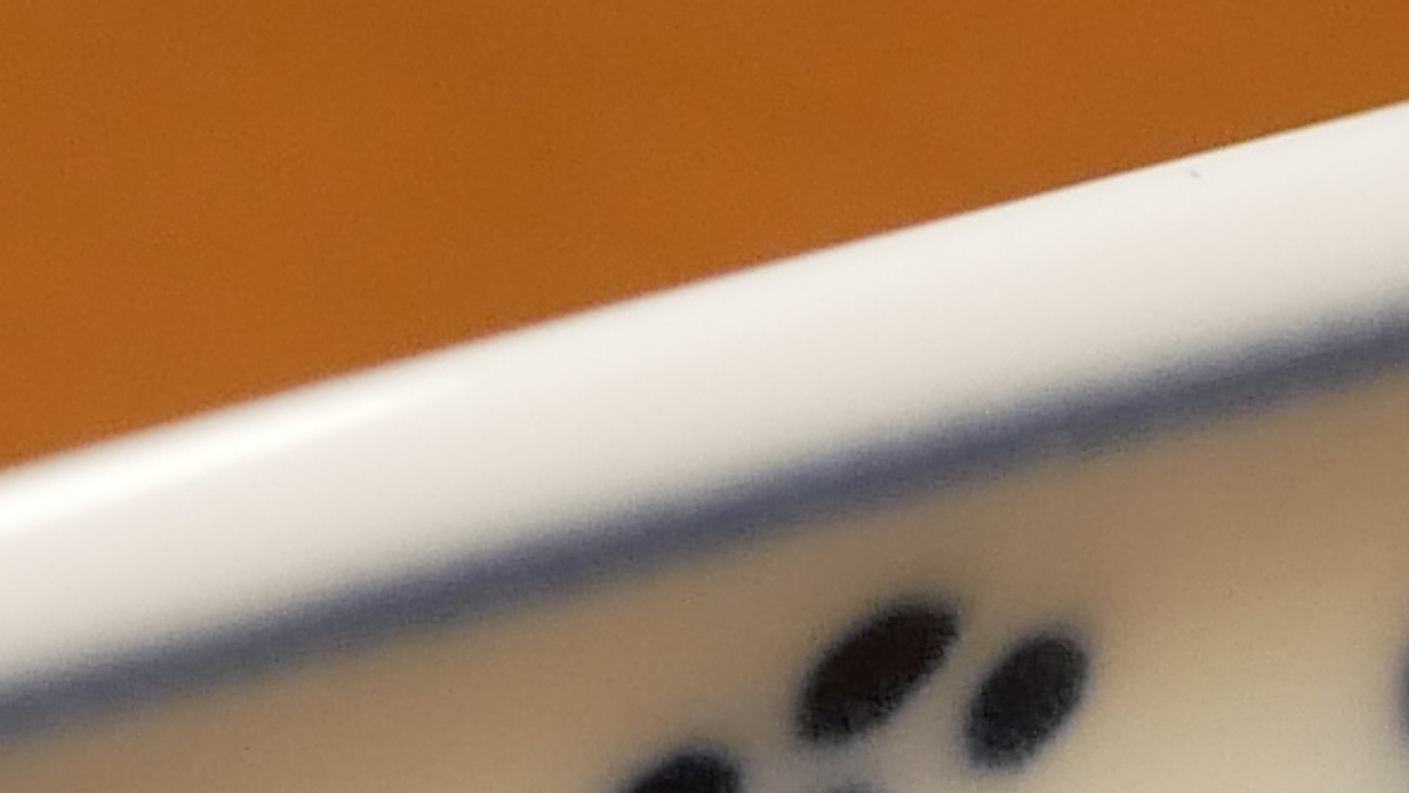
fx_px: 28546
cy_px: 2814
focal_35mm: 764
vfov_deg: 1.6
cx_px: -867
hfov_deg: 2.8
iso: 500
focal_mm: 45
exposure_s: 1/100
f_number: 2.8
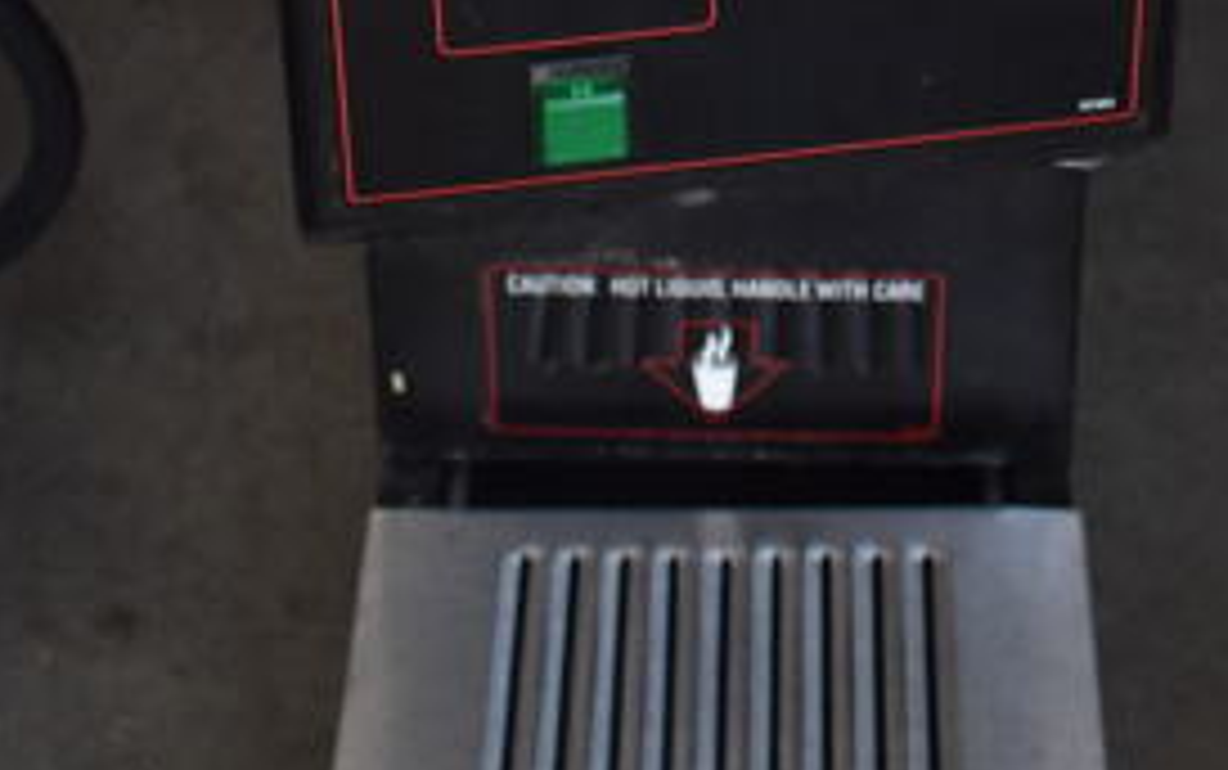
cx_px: 819
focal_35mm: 92
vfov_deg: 12.5
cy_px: -763
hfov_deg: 22.4
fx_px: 3081
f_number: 4.5
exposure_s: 1/250
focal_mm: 18
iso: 400
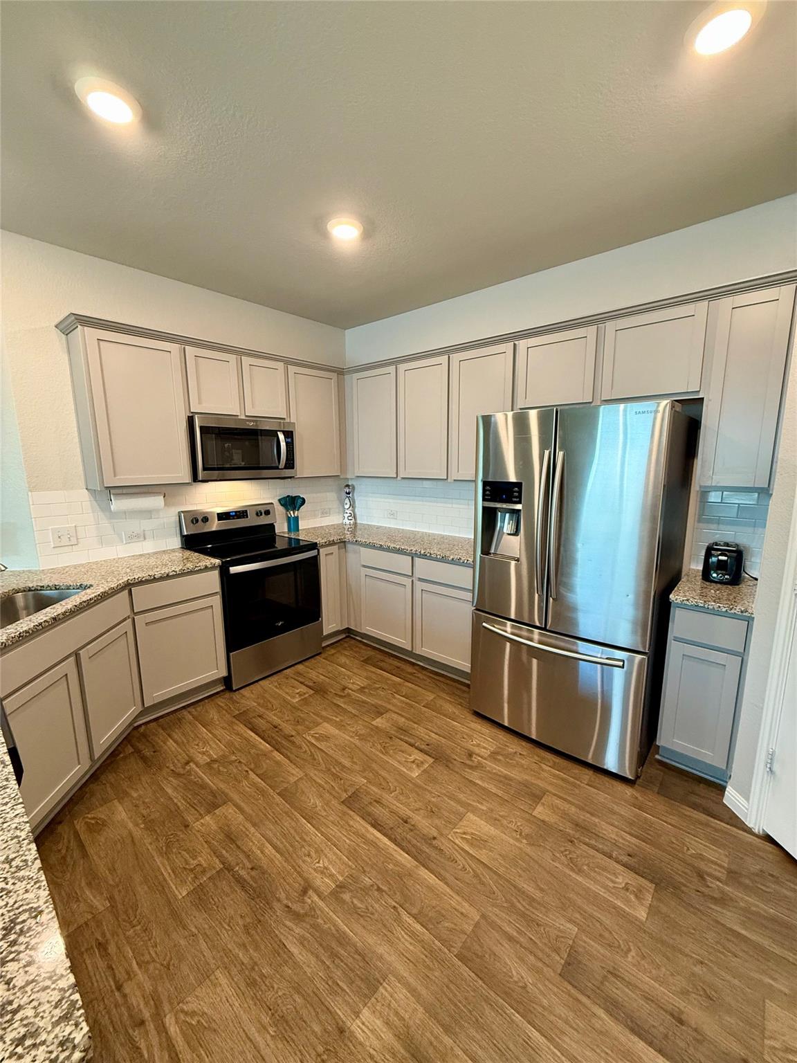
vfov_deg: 102.1
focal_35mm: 14
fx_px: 430
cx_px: 398
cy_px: 532
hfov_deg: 85.7
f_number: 2.2
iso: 320
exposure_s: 1/60
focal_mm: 2.22
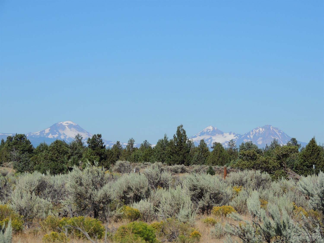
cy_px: 122
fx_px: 1591
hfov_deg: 11.6
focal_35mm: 170
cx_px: 162
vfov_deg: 8.7
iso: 100
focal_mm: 30.3
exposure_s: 1/1250
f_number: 4.5
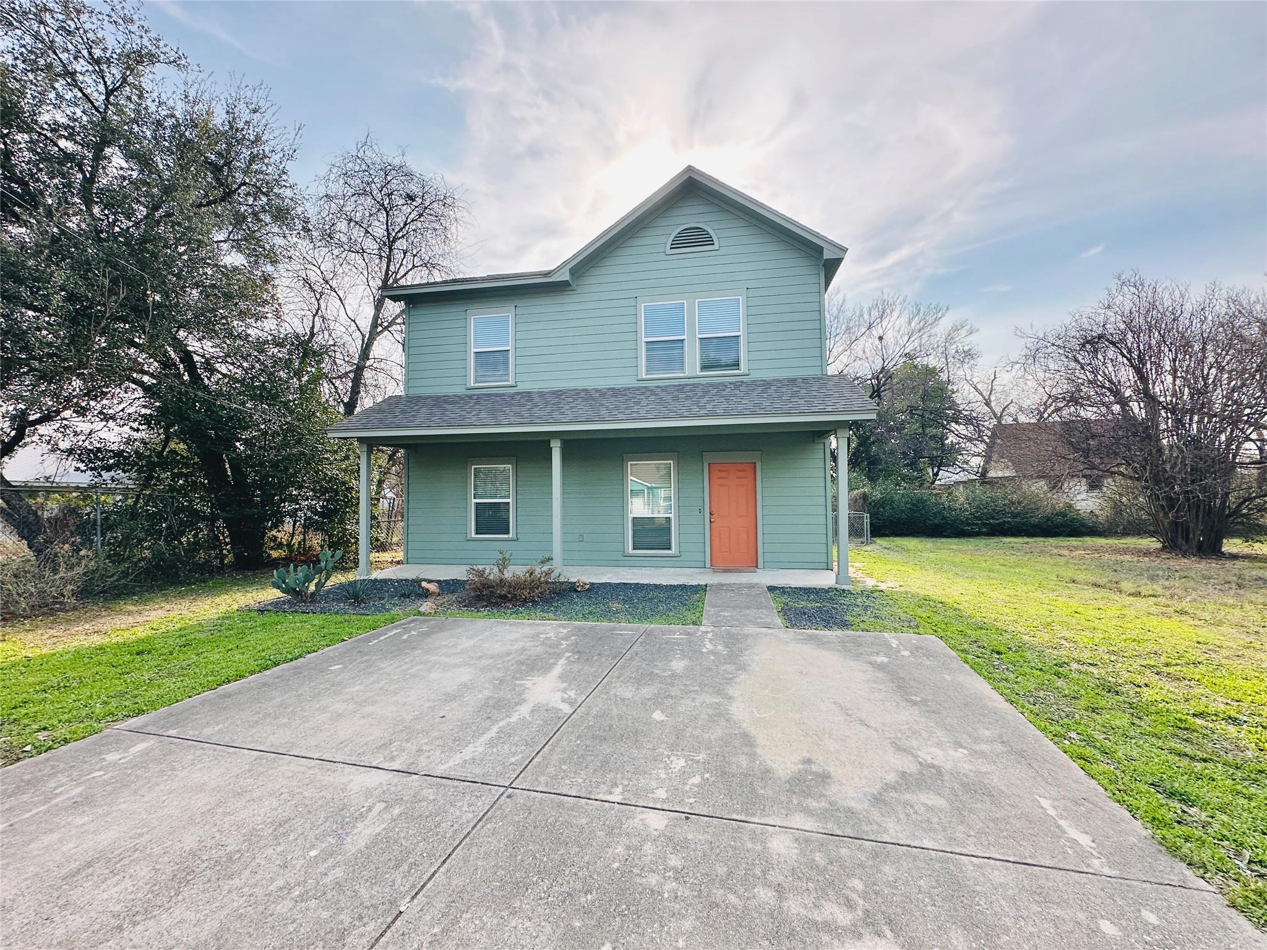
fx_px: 512
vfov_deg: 85.7
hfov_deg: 102.1
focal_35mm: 14
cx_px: 634
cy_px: 475
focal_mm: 2.22
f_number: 2.2
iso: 50
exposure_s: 1/1182
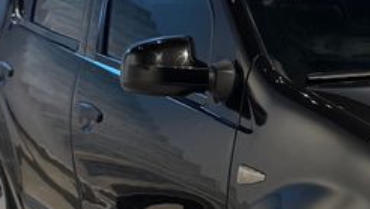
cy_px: 182
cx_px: 468
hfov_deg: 22.4
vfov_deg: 14.0
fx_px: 845
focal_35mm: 86
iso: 200
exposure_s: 1/60
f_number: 1.78
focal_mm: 6.76
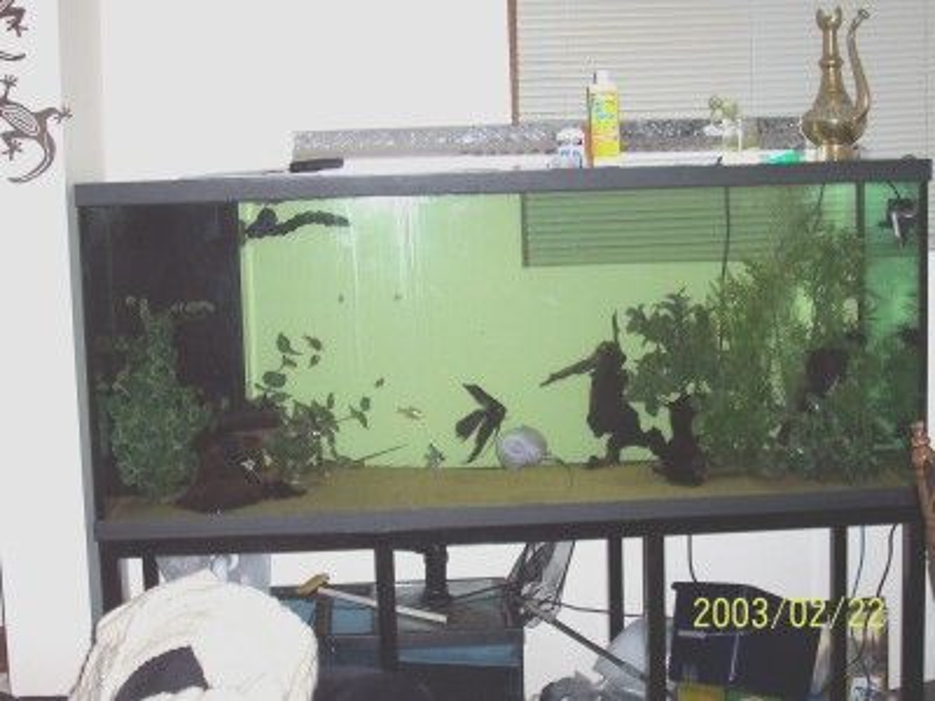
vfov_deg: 25.7
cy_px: 350
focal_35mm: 57
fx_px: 1540
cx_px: 468
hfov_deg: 33.8
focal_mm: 8.6
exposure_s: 1/60
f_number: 3.4
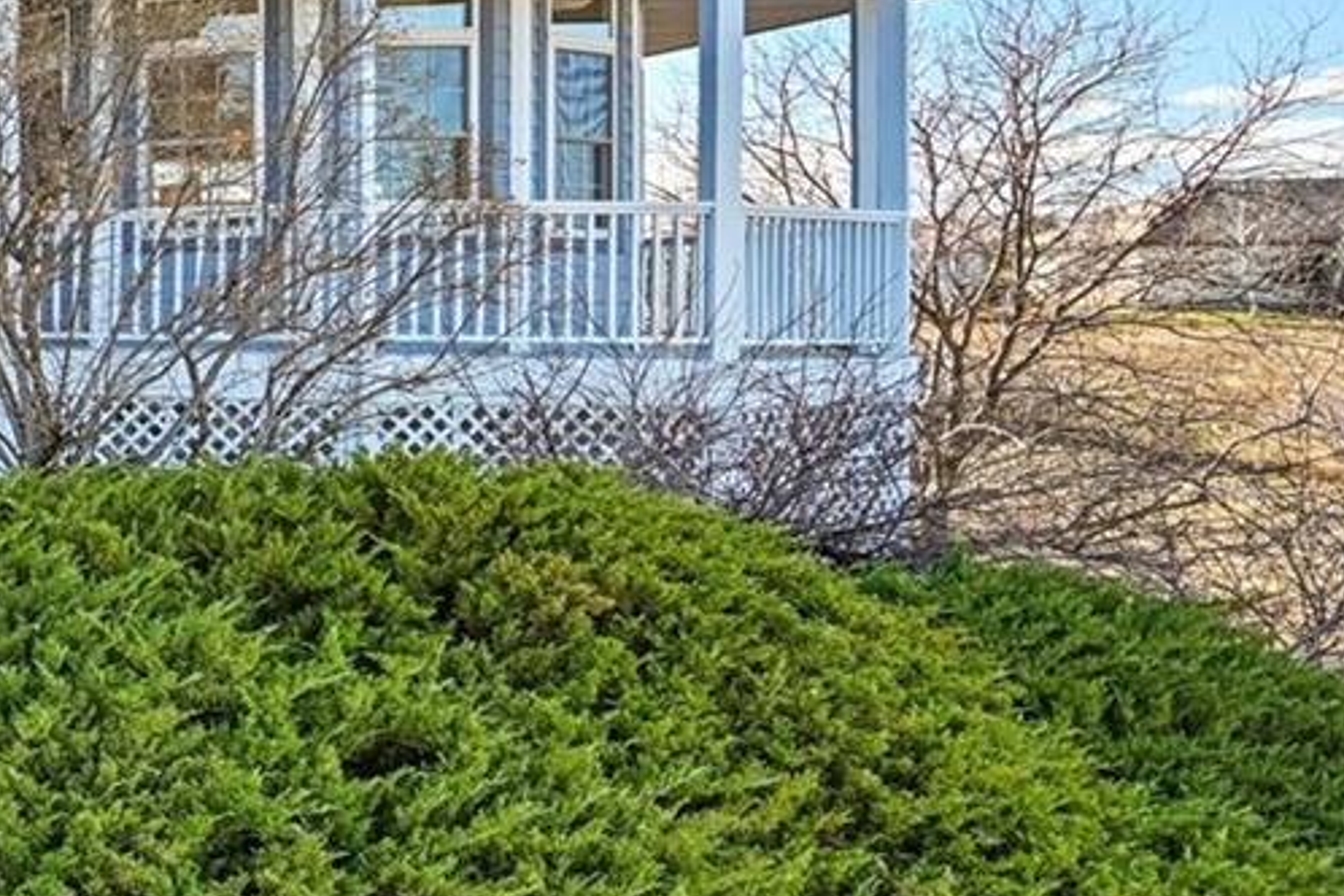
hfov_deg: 27.9
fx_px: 1680
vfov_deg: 29.5
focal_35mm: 45
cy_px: 262
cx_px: -702
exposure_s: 1/20
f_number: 8
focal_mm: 14
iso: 64
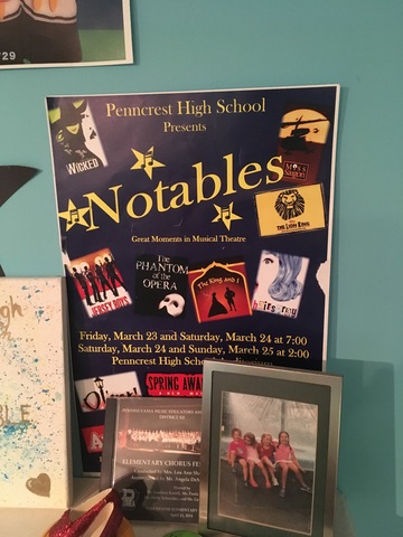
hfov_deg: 48.2
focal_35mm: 29
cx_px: 202
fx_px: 450
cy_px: 268
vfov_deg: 61.7
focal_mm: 4.15
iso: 320
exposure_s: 1/15
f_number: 2.2
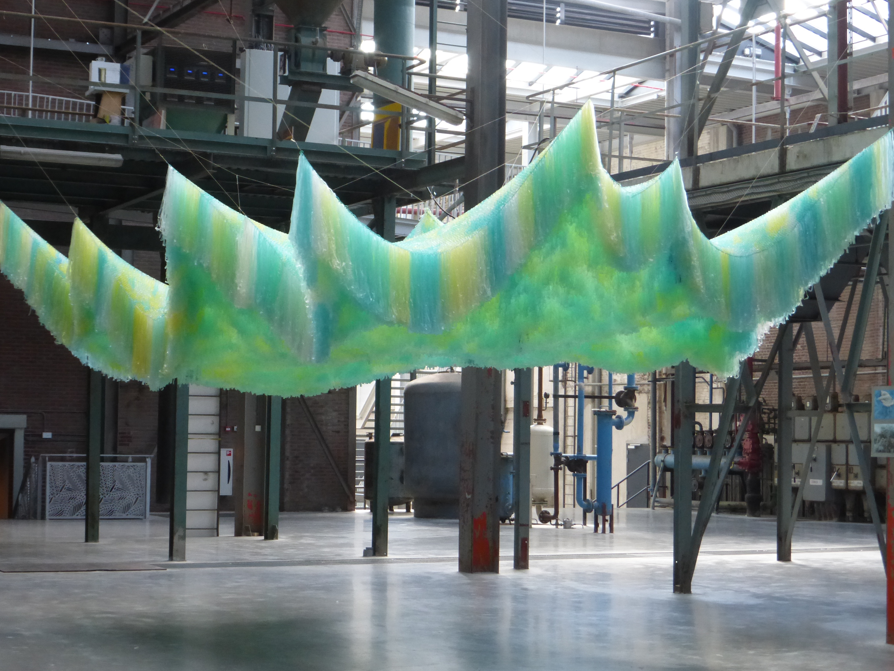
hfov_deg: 27.0
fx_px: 1859
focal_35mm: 72
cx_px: 457
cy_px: 350
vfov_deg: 20.4
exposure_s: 1/50
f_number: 4.8
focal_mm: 11
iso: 400
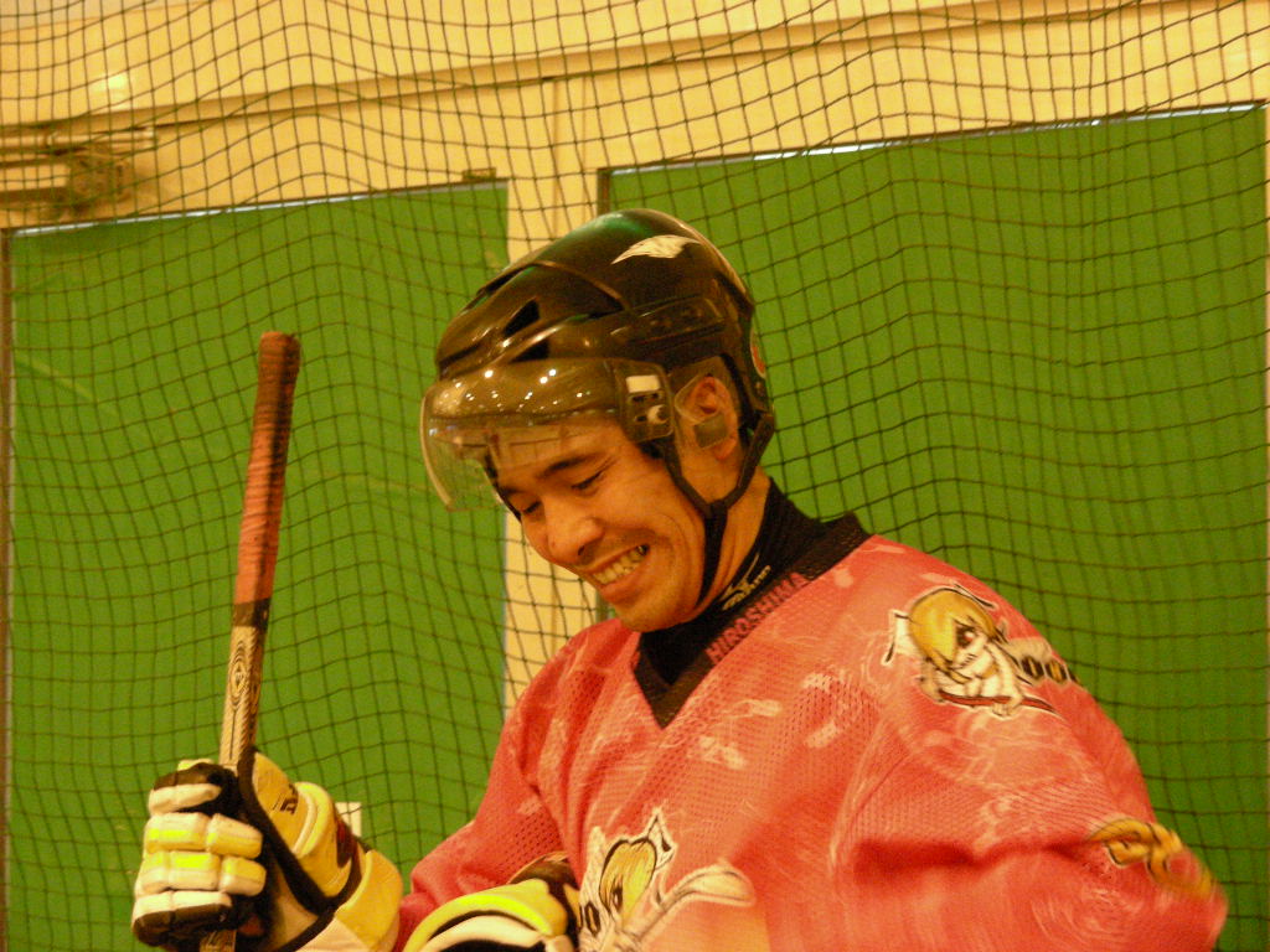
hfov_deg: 17.4
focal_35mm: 113
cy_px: 476
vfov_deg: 13.1
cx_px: 635
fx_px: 4146
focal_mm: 18.9
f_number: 3.5
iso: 607
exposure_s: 1/15
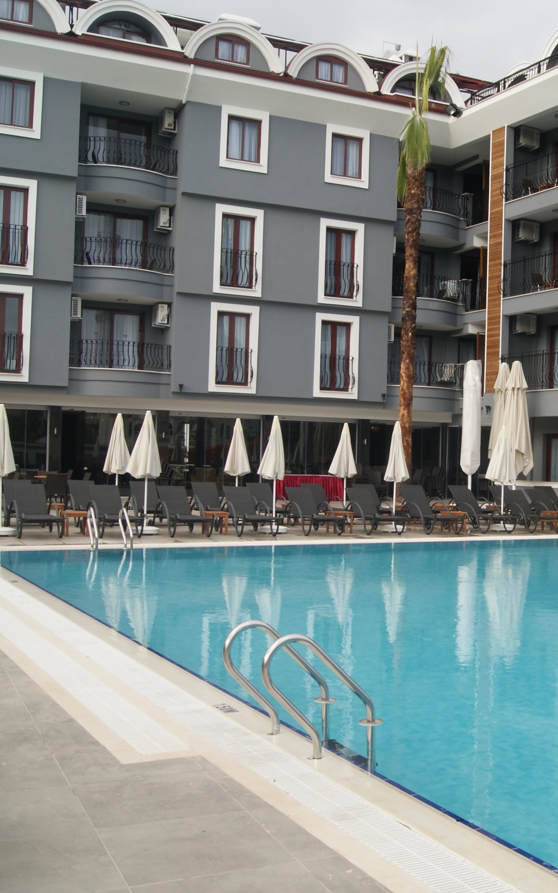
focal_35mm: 42
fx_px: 1022
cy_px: 452
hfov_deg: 29.7
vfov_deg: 47.2
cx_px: 457
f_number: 10
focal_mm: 18
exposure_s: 1/160
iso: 200
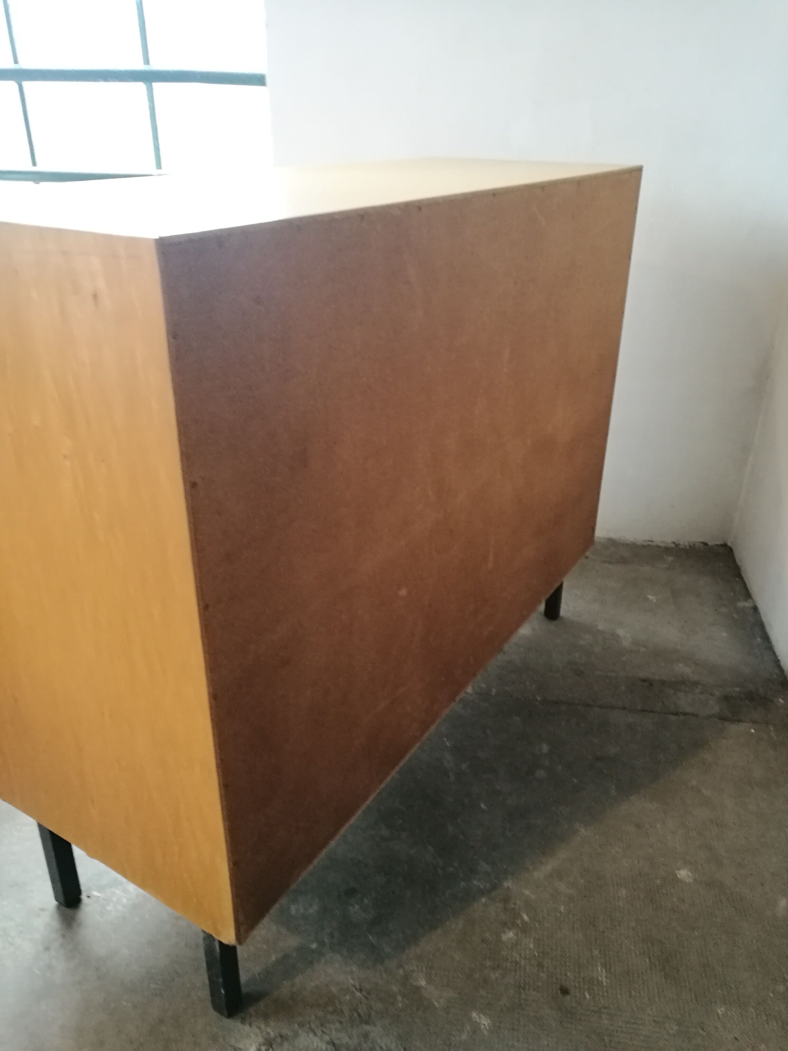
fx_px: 820
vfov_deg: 65.3
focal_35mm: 27
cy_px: 526
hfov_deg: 51.4
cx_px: 394
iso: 500
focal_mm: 4.5
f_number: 2.2
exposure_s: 1/20
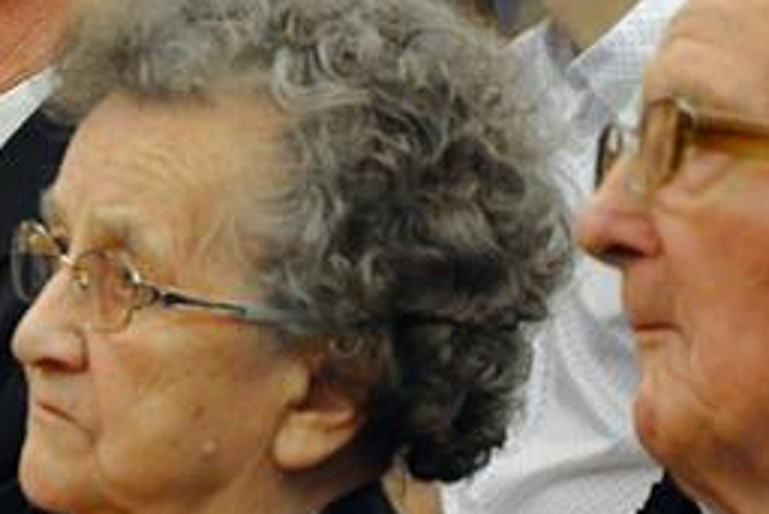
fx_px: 11149
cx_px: -51
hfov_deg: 3.9
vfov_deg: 2.6
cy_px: 365
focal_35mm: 522
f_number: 5.6
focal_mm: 105
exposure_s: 1/80
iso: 2500
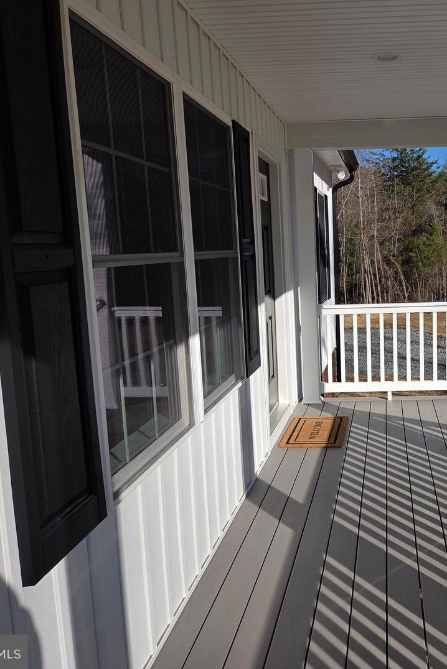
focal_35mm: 32
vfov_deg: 58.7
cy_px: 334
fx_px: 596
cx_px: 367
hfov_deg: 39.3
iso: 64
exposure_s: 1/7891
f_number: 1.8
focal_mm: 5.4
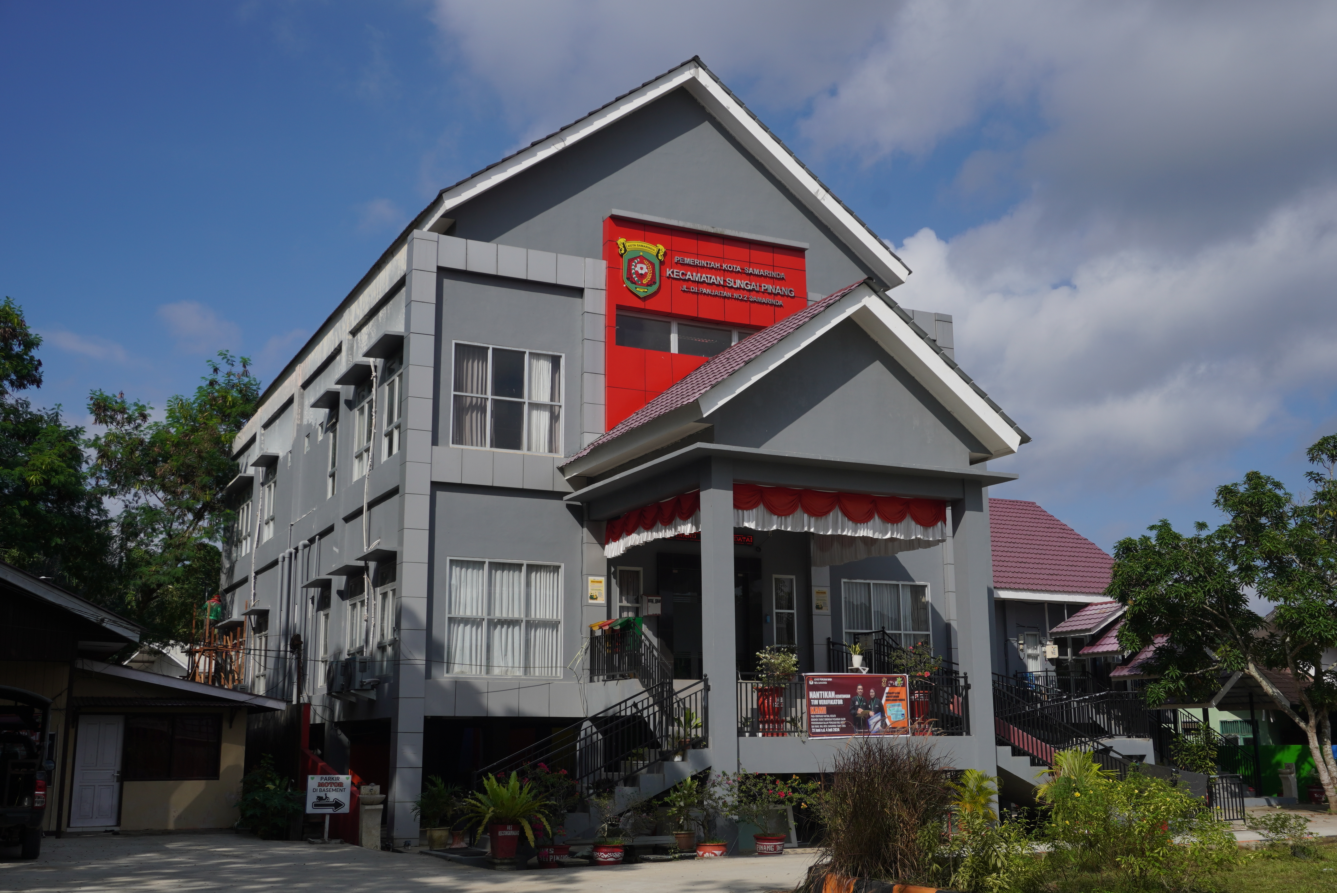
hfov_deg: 53.1
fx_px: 1338
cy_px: 446
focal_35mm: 36
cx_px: 668
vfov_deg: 36.9
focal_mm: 24
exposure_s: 1/250
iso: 100
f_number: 13
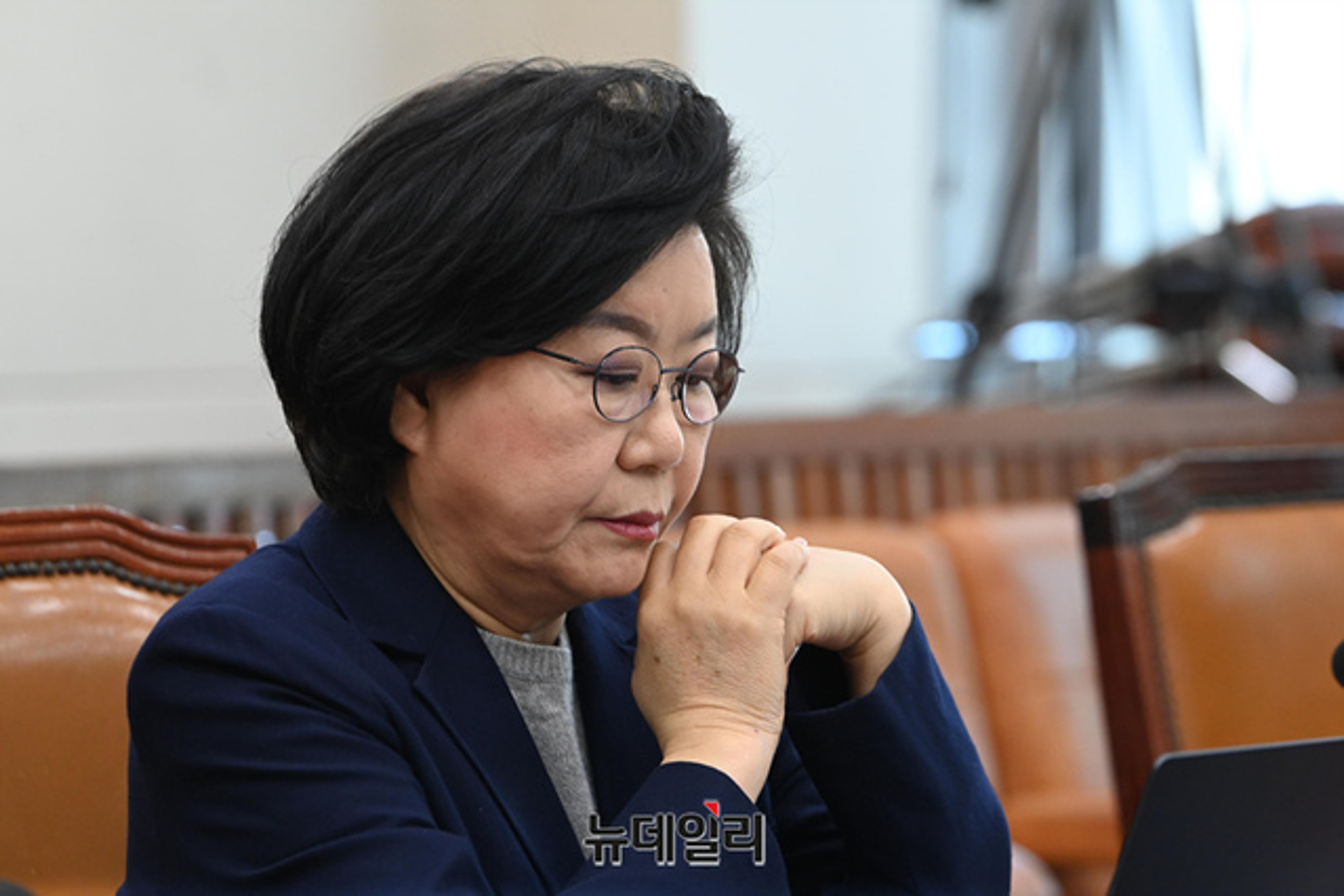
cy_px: 448
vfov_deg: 8.1
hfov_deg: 12.1
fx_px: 6346
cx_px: 672
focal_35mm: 170
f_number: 5.6
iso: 3200
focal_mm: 170
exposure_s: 1/250
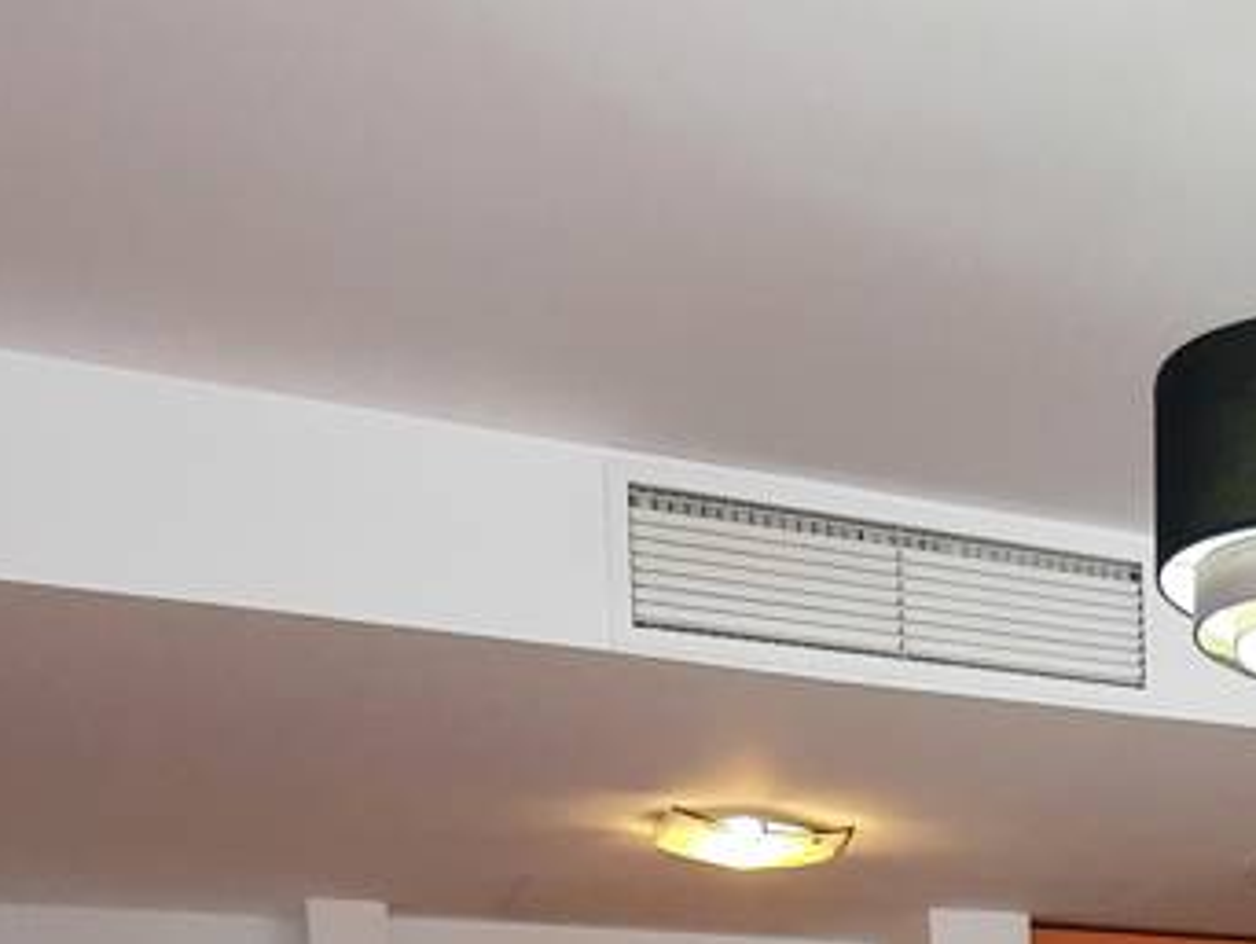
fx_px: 2070
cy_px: 1354
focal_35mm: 57
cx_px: 1620
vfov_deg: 22.0
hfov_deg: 28.1
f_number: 2.2
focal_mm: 1.74
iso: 50
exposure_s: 1/50
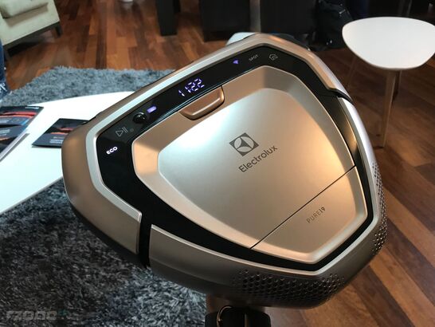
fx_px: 352
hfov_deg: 63.4
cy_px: 164
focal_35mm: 28
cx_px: 218
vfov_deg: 49.8
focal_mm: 3.99
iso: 50
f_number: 1.8
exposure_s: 1/17
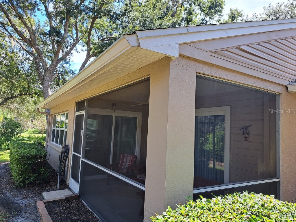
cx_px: 148
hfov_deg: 71.6
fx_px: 205
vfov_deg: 56.8
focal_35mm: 24
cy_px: 111
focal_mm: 5.23
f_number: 1.8
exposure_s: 1/202
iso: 50
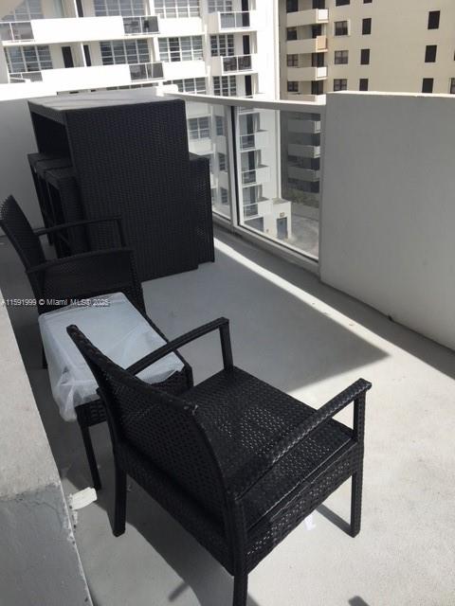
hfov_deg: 48.2
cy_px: 303
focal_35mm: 29
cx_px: 228
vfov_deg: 61.7
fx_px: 508
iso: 25
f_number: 2.2
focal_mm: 4.15
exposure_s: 1/1241
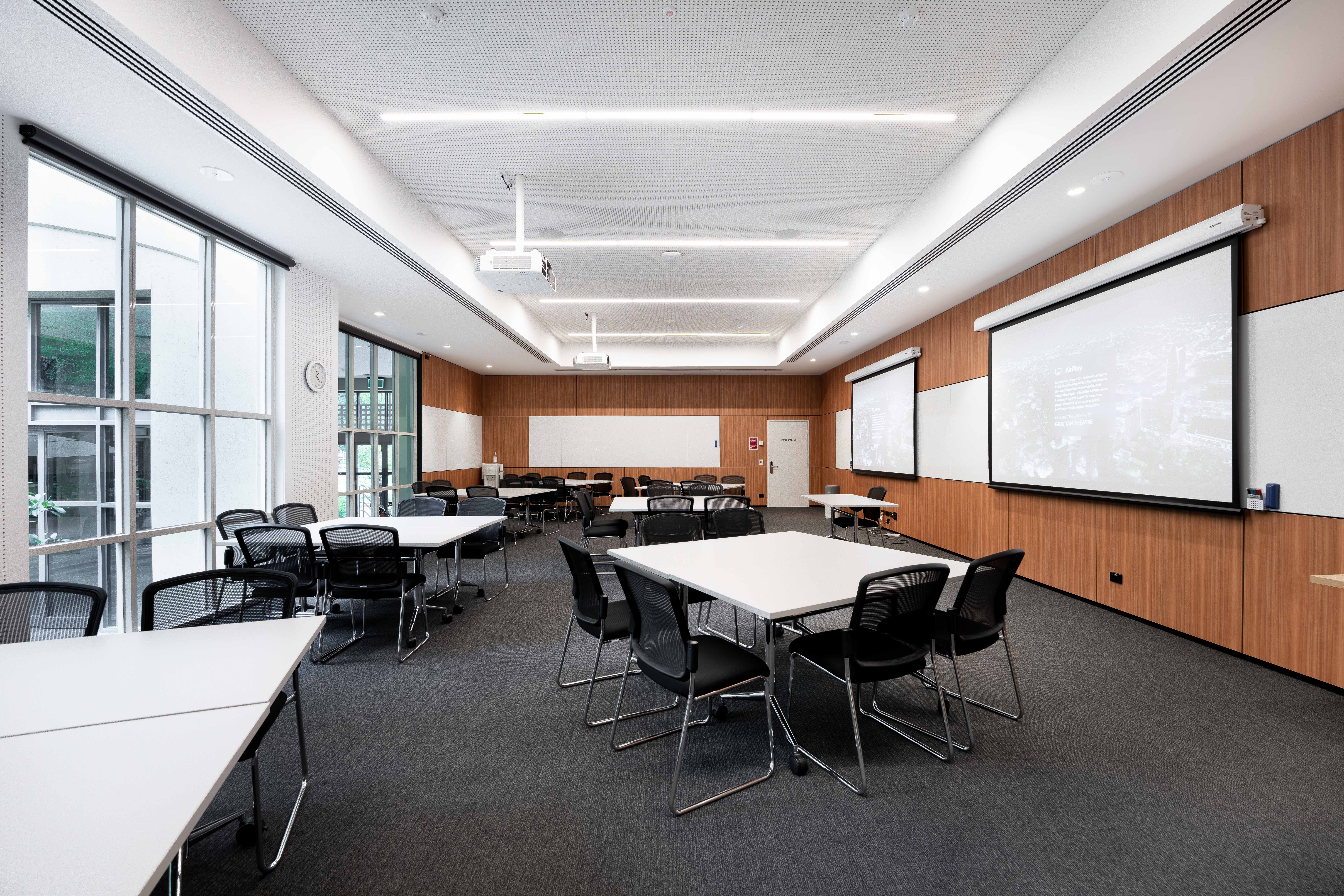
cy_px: 448
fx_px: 523
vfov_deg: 81.2
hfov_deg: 104.3
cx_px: 672
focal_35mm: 14
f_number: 8
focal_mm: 14
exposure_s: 1/30
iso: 100
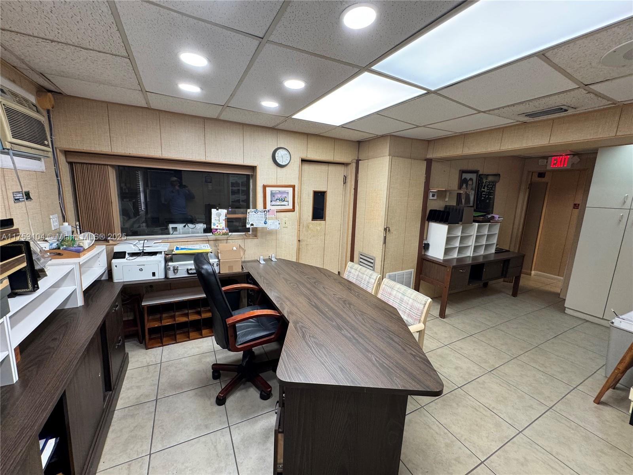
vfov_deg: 85.7
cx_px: 316
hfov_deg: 102.1
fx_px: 256
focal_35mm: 14
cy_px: 238
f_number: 2.2
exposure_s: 1/120
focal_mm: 2.22
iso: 160
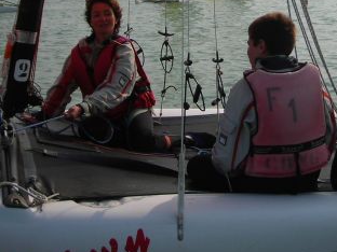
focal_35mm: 84
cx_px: 224
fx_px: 818
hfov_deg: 23.2
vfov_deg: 17.2
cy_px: 6
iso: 50
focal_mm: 6.8
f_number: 6.6
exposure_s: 1/281
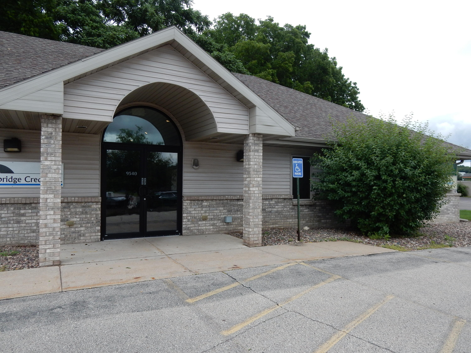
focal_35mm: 25
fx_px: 340
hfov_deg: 69.4
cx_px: 236
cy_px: 176
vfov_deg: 54.9
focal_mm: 4.5
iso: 125
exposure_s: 1/640
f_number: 3.7
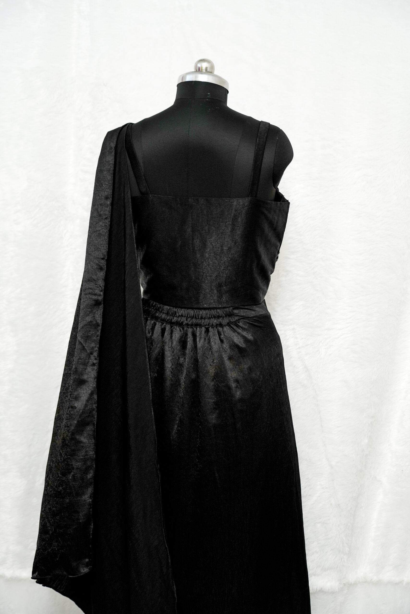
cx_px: 205
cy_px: 307
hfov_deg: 22.6
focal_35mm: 60
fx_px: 1025
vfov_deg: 33.4
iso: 320
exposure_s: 1/200
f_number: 4
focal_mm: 60
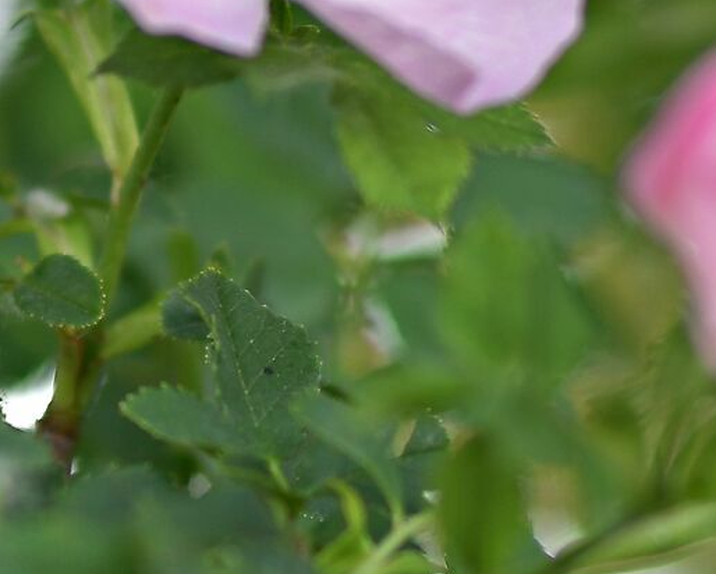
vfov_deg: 2.8
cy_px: 144
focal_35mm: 556
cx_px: 199
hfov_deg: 3.5
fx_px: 11791
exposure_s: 1/400
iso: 100
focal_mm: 85
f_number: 1.6
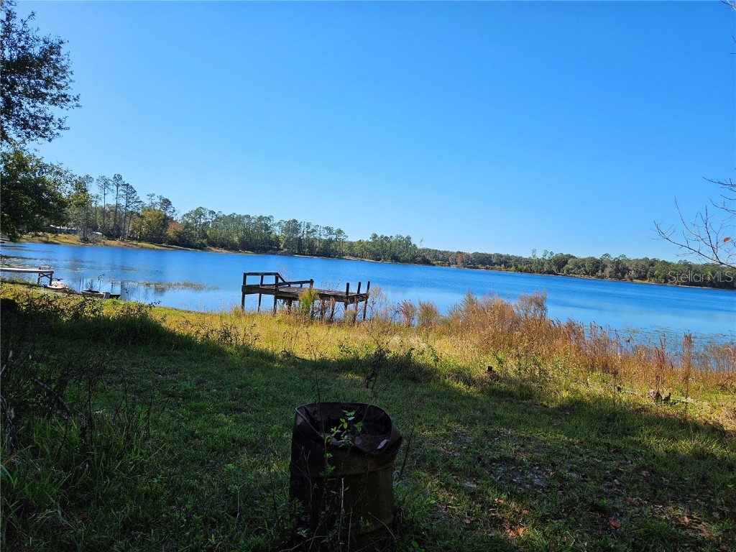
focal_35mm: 23
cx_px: 368
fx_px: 489
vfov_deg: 58.9
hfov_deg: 73.9
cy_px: 276
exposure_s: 1/1839
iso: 25
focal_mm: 5.4
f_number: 1.8
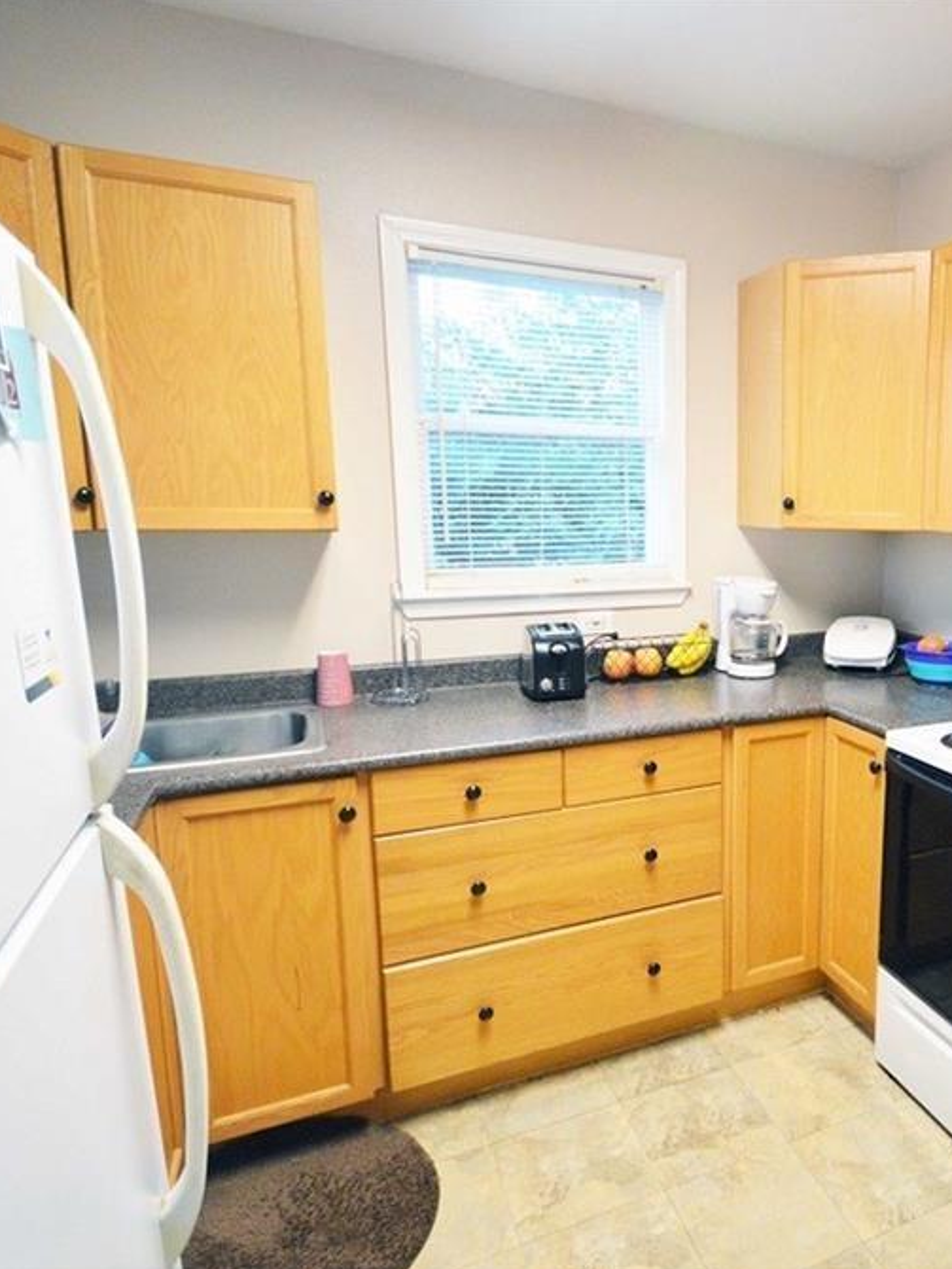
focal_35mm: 22
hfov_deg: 56.5
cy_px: 636
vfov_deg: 76.4
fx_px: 806
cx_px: 767
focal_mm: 10
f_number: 4
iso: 1250
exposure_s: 1/60
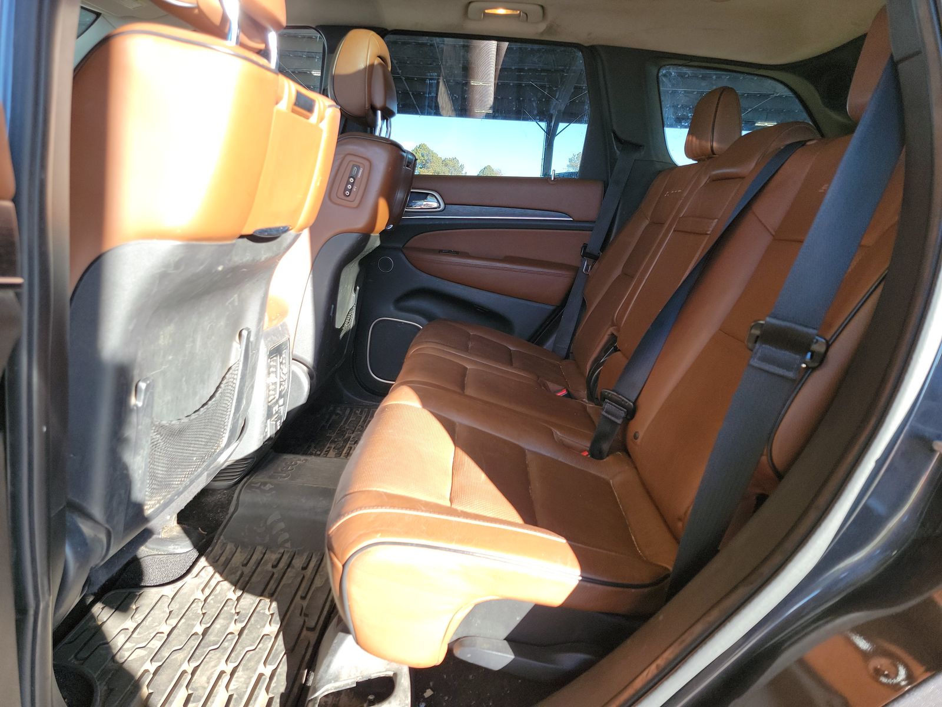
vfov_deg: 56.8
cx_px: 471
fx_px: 653
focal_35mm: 24
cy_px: 354
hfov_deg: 71.6
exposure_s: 1/59
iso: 59
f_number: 1.8
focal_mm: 6.7
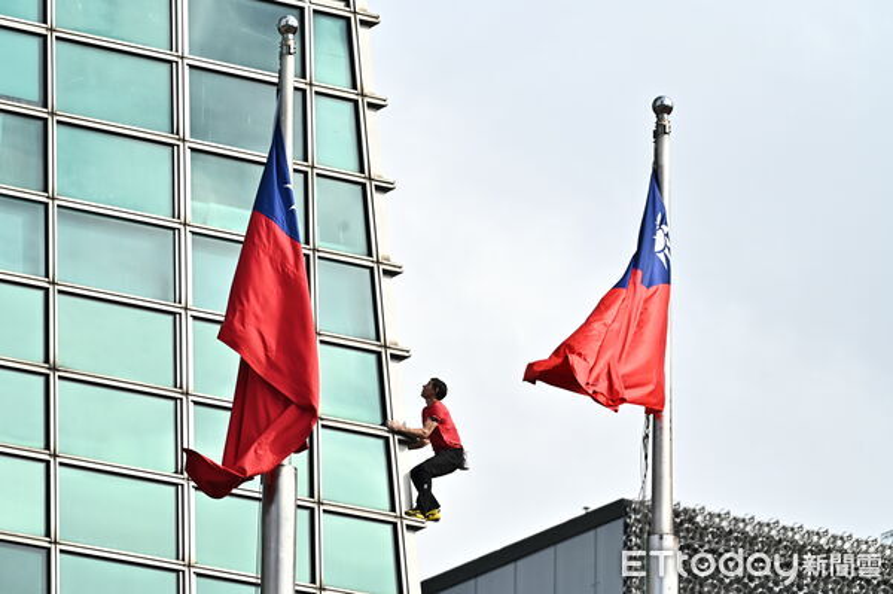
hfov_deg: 6.7
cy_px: 297
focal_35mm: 310
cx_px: 446
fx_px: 7683
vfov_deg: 4.4
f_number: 5.6
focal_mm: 310
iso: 250
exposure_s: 1/1000
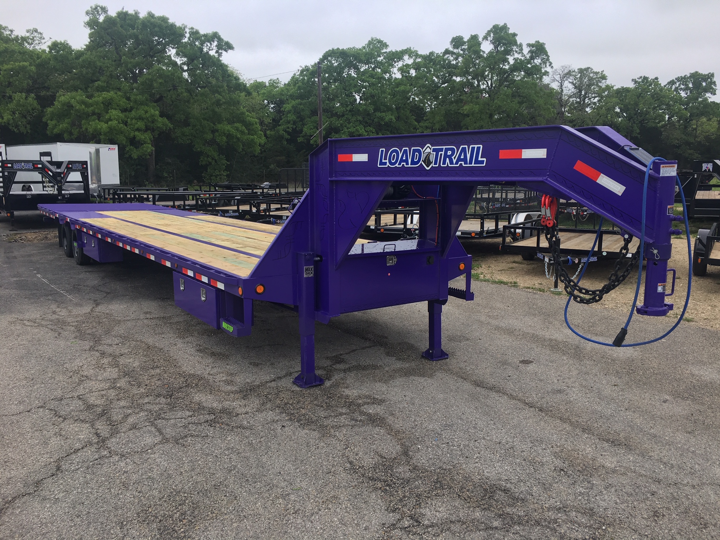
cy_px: 270
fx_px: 603
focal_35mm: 29
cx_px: 360
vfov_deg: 48.2
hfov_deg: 61.7
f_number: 2.2
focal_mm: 4.15
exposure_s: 1/212
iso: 25
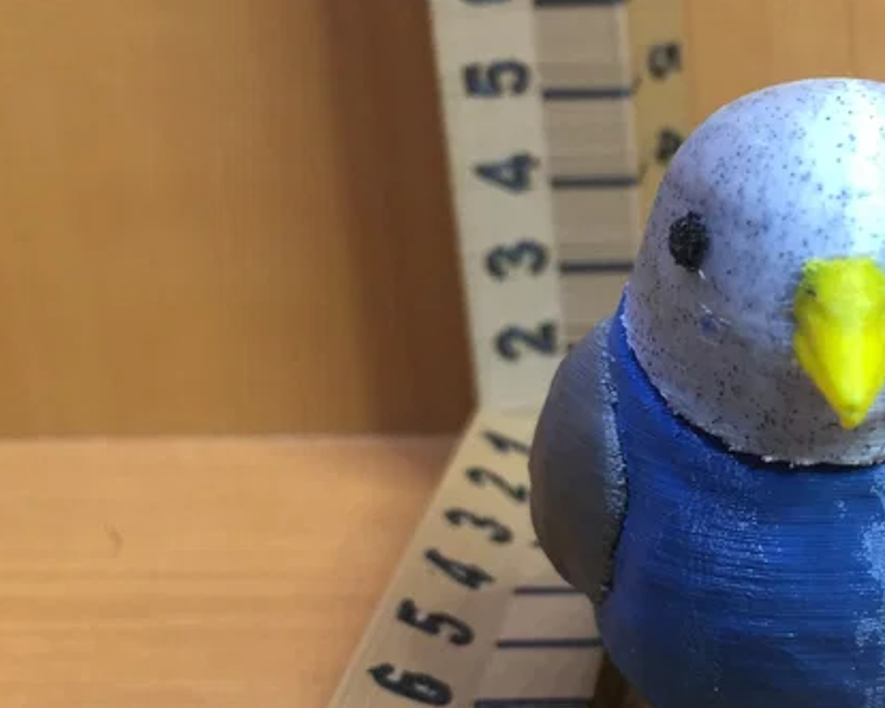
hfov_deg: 31.2
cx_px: 826
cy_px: 457
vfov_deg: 26.6
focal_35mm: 57
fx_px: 1493
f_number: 2.2
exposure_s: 1/15
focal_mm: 4.15
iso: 64
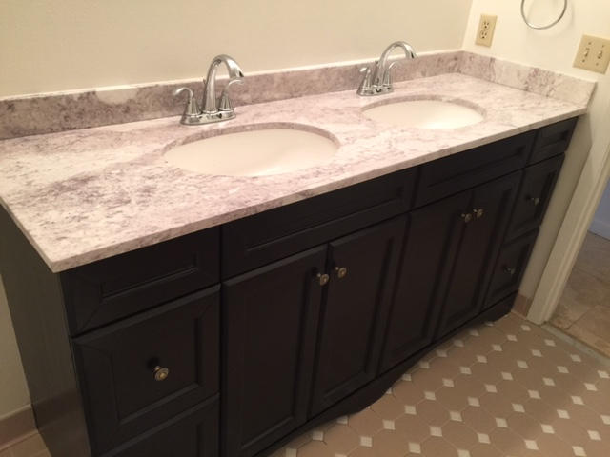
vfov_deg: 48.2
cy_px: 228
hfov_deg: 61.7
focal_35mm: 29
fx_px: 511
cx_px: 305
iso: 50
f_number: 2.2
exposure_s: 1/15
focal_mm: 4.15
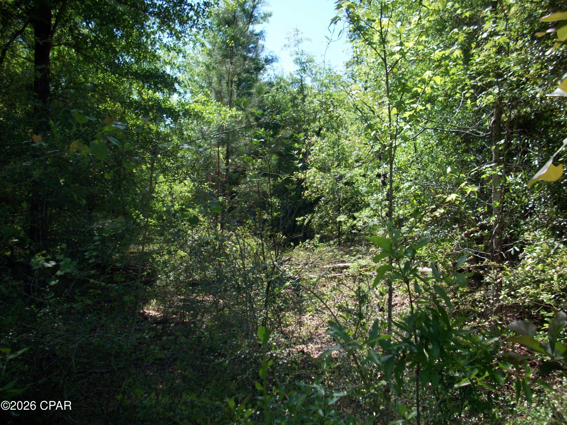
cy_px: 212
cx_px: 284
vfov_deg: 38.7
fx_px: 606
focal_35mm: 37
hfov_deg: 50.1
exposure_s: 1/201
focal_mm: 6.2
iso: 80
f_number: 5.6
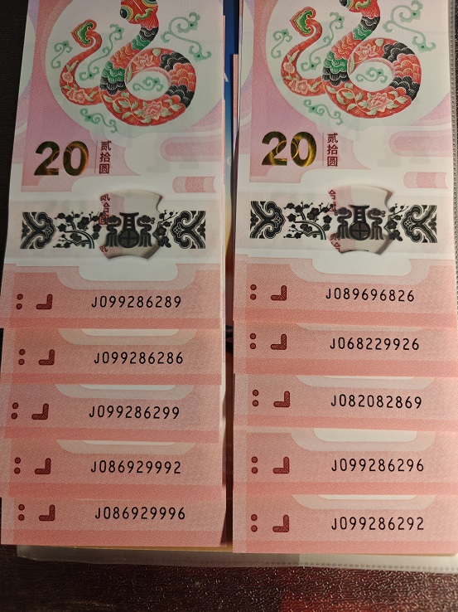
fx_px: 406
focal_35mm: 23
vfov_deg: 73.9
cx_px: 229
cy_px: 306
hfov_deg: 58.9
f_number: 1.6
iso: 320
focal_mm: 6.06
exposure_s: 1/100
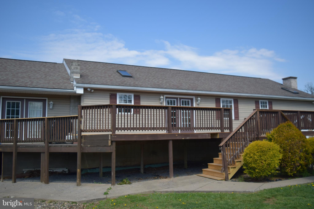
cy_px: 104
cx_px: 157
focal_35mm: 33
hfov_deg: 57.2
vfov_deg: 40.0
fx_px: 288
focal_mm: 22
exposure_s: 1/1600
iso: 200
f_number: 3.8
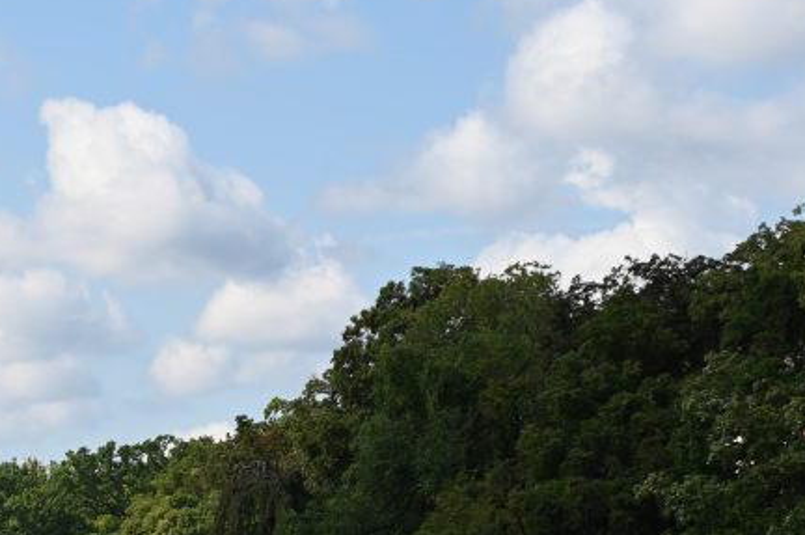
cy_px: 428
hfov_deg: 12.1
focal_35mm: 166
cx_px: -132
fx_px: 3708
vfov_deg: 8.2
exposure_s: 1/400
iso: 100
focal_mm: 70
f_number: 7.1
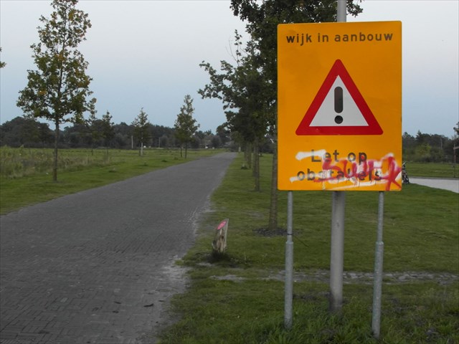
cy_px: 172
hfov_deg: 36.8
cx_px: 230
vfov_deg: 28.0
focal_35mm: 52
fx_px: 690
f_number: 3.4
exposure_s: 1/45
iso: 400
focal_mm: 9.2
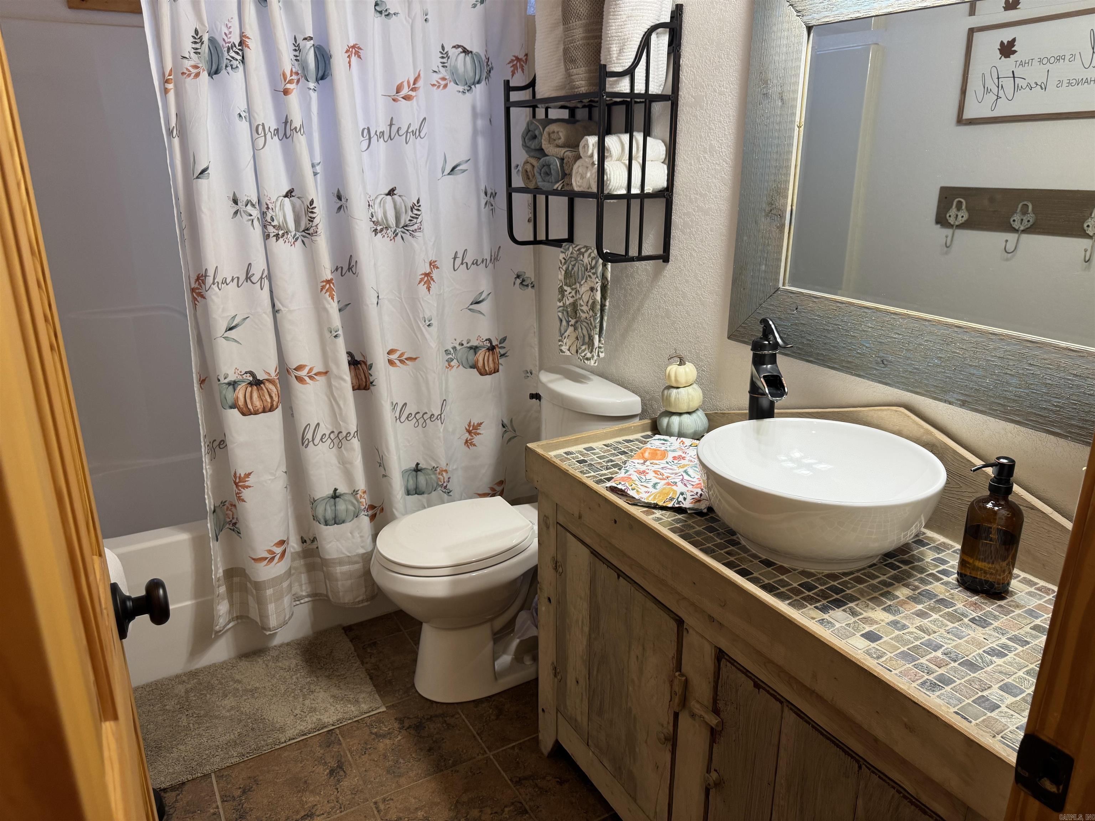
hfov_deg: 71.6
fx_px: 759
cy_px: 410
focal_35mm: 24
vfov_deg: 56.8
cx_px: 548
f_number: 1.78
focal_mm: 6.76
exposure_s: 1/60
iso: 125
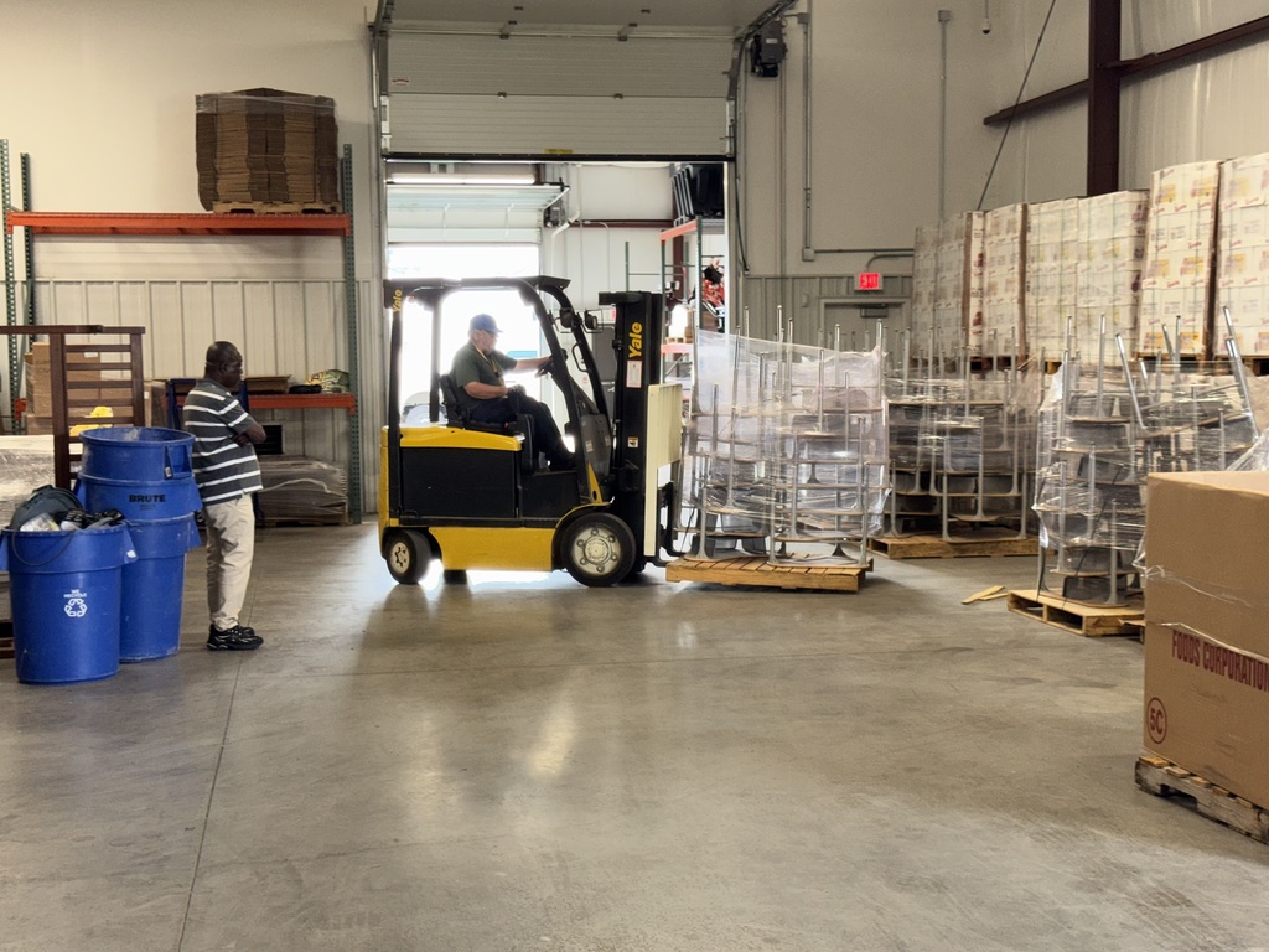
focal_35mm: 48
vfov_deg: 30.3
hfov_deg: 39.7
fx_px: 1760
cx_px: 634
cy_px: 476
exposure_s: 1/51
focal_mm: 6.76
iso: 50
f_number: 1.78
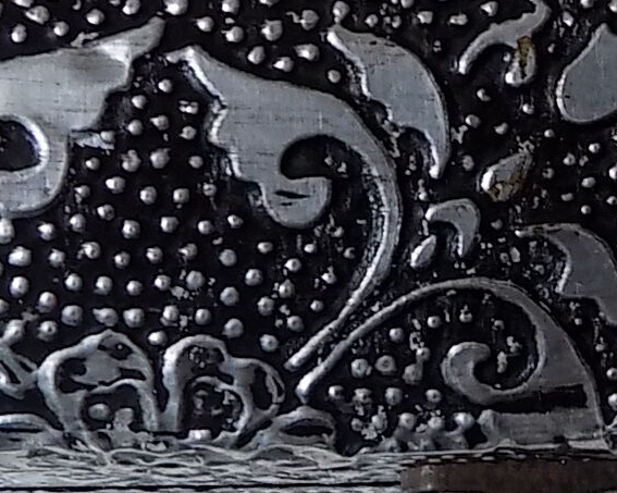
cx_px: 550
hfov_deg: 20.8
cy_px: 84
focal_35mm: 90
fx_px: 1643
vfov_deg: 16.9
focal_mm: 4
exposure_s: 1/30
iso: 180
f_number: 3.1
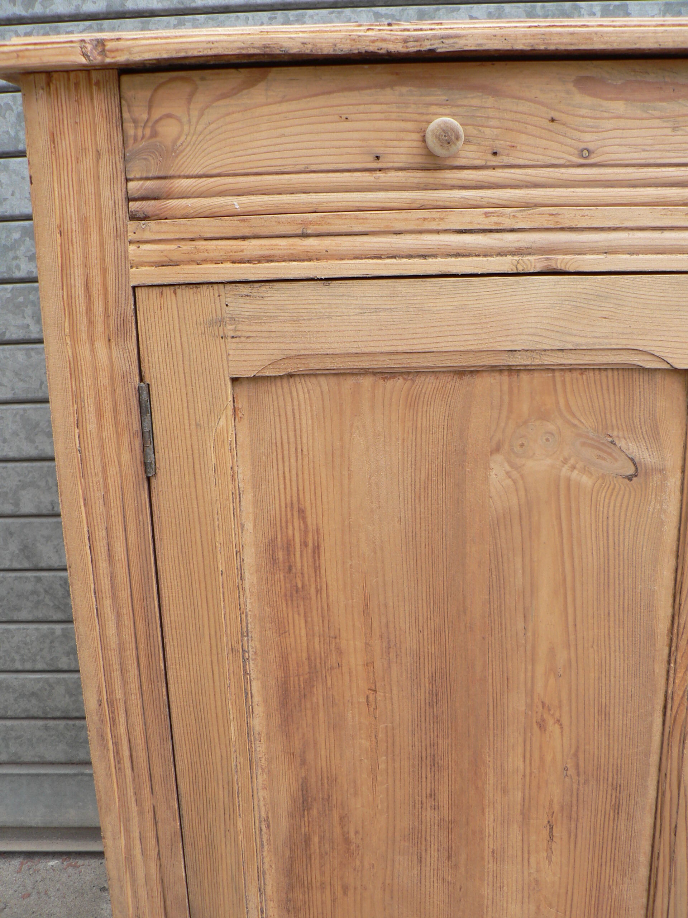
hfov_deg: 39.7
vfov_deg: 51.4
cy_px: 459
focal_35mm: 36
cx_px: 344
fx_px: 954
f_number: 2.8
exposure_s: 1/160
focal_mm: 6
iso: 80
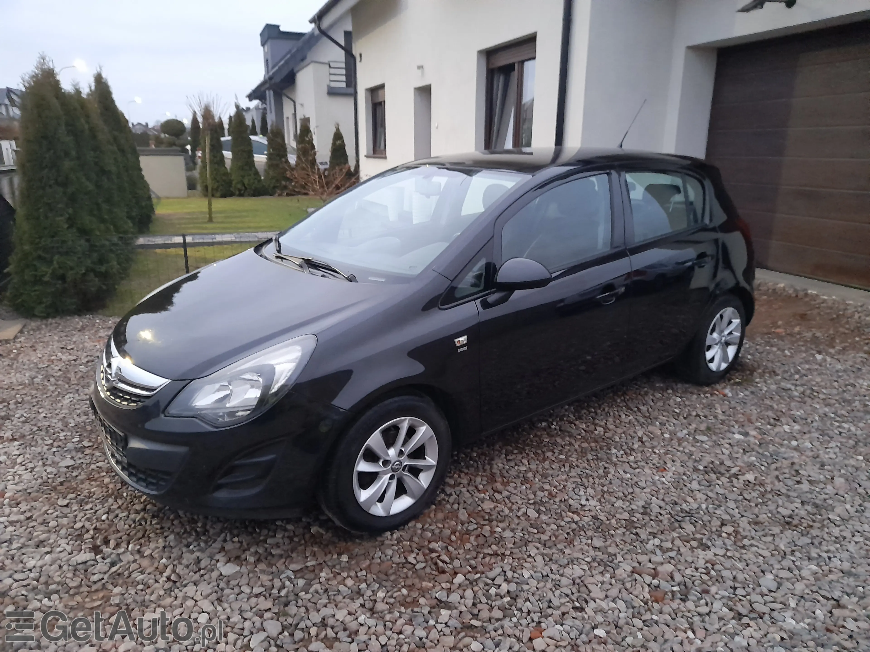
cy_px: 326
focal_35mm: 25
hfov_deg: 69.4
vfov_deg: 54.9
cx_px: 435
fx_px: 628
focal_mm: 4.6
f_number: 2
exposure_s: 1/10
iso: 800
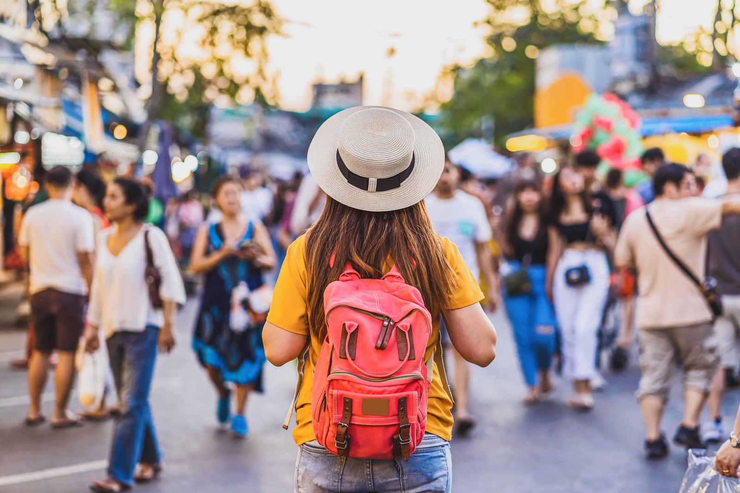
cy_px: 246
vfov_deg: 16.1
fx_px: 1747
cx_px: 370
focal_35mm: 85
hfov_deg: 23.9
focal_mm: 85
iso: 400
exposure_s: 1/125
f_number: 2.5
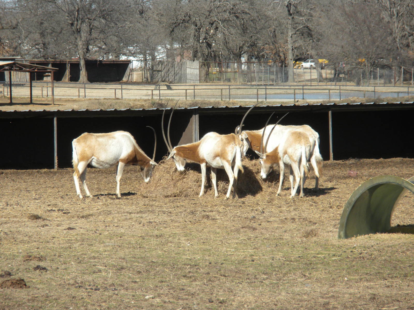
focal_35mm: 260
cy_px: 155
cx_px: 207
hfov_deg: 7.6
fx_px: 3110
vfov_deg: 5.7
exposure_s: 1/493
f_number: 5.3
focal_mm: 46.2
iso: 80
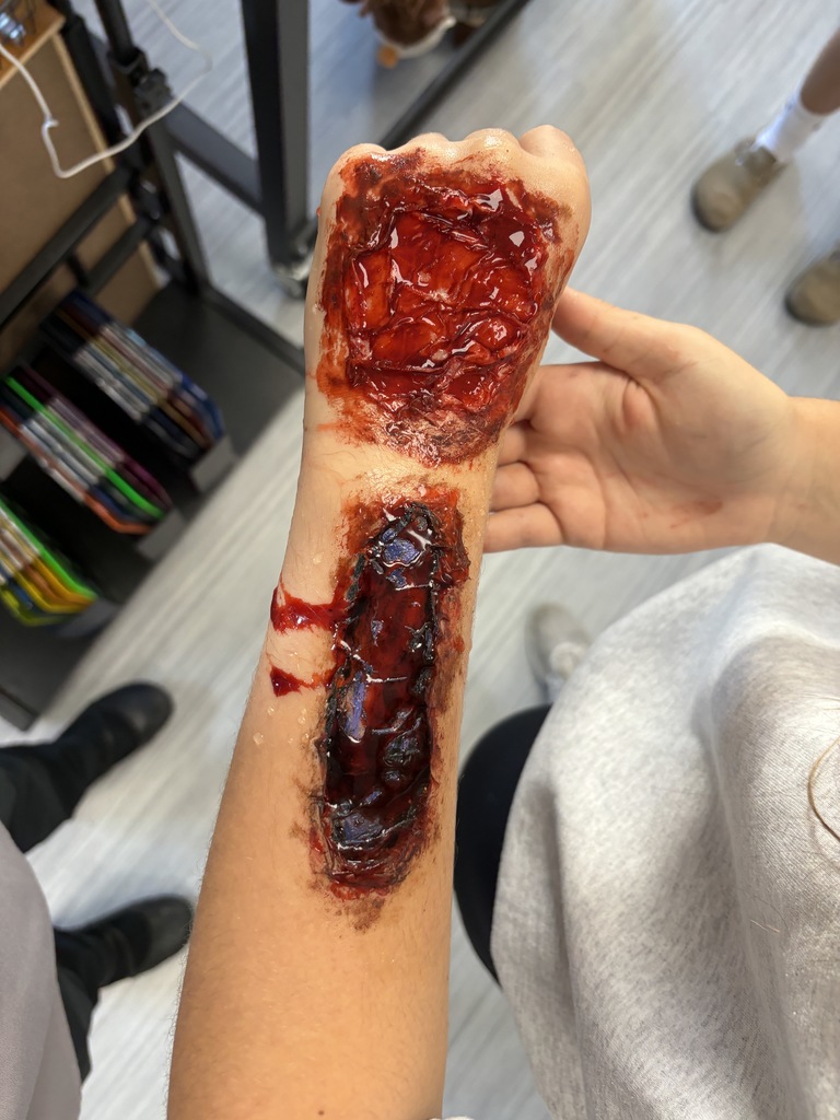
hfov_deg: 53.1
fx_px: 841
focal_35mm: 26
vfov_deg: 67.3
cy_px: 560
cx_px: 420
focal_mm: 5.96
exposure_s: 1/60
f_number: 1.6
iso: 200
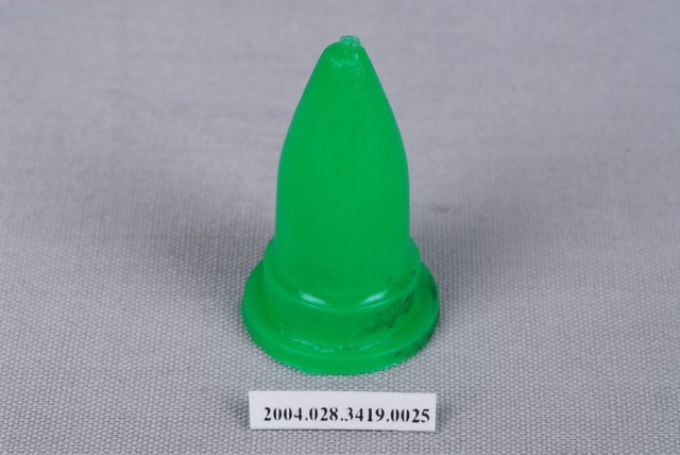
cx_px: 340
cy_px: 228
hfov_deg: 22.6
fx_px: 1702
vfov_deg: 15.2
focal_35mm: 90
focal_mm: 60
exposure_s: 1/60
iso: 100
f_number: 32
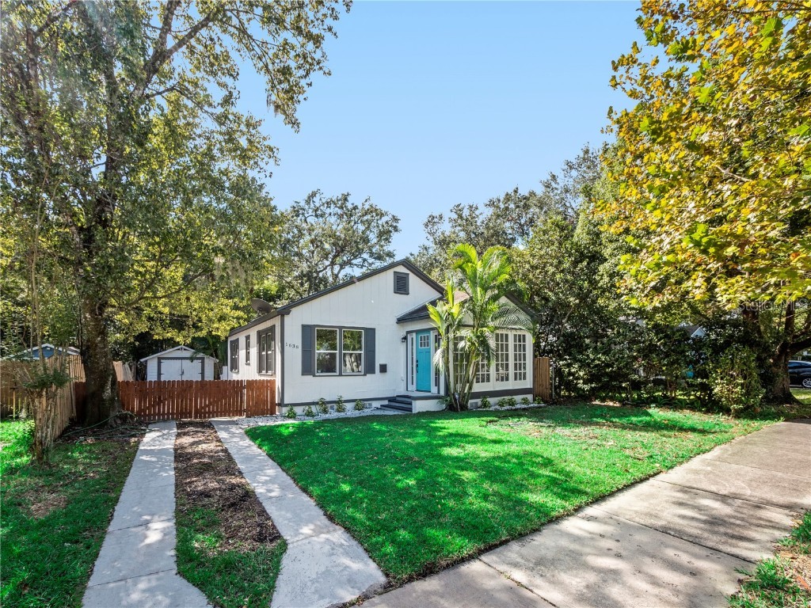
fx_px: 328
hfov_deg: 102.1
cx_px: 406
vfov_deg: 85.7
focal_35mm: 14
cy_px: 304
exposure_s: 1/320
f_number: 6.3
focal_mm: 7
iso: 200
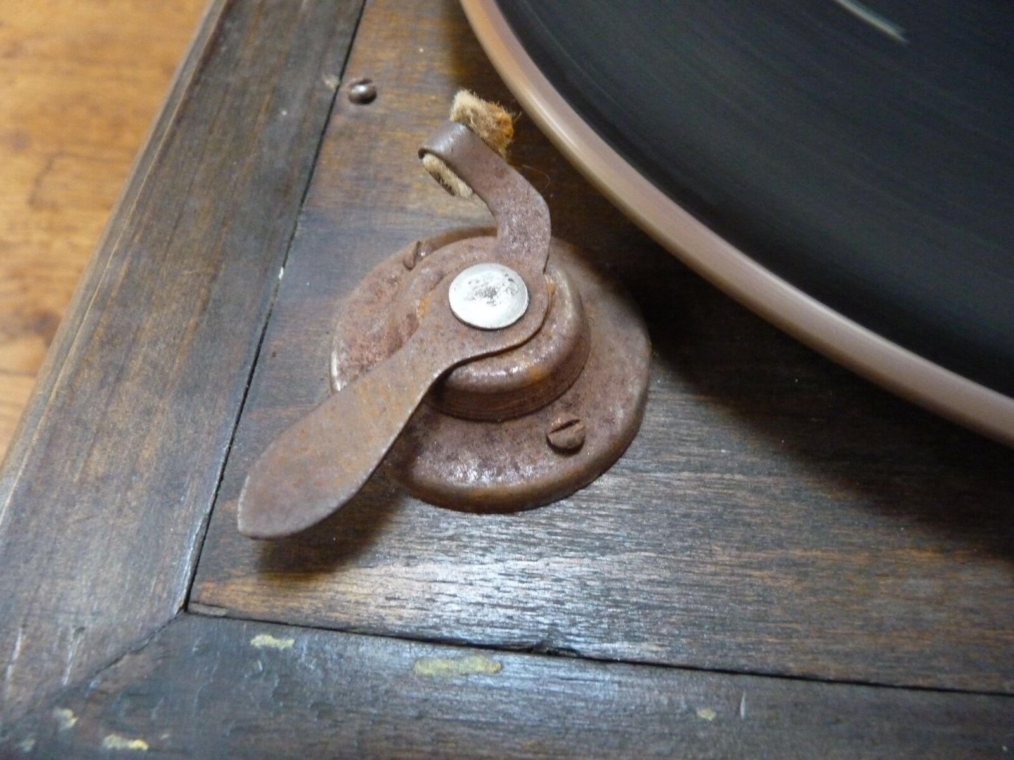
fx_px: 820
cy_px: 380
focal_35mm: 28
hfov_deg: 63.4
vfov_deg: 49.7
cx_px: 507
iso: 800
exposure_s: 1/15
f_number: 2.8
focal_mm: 5
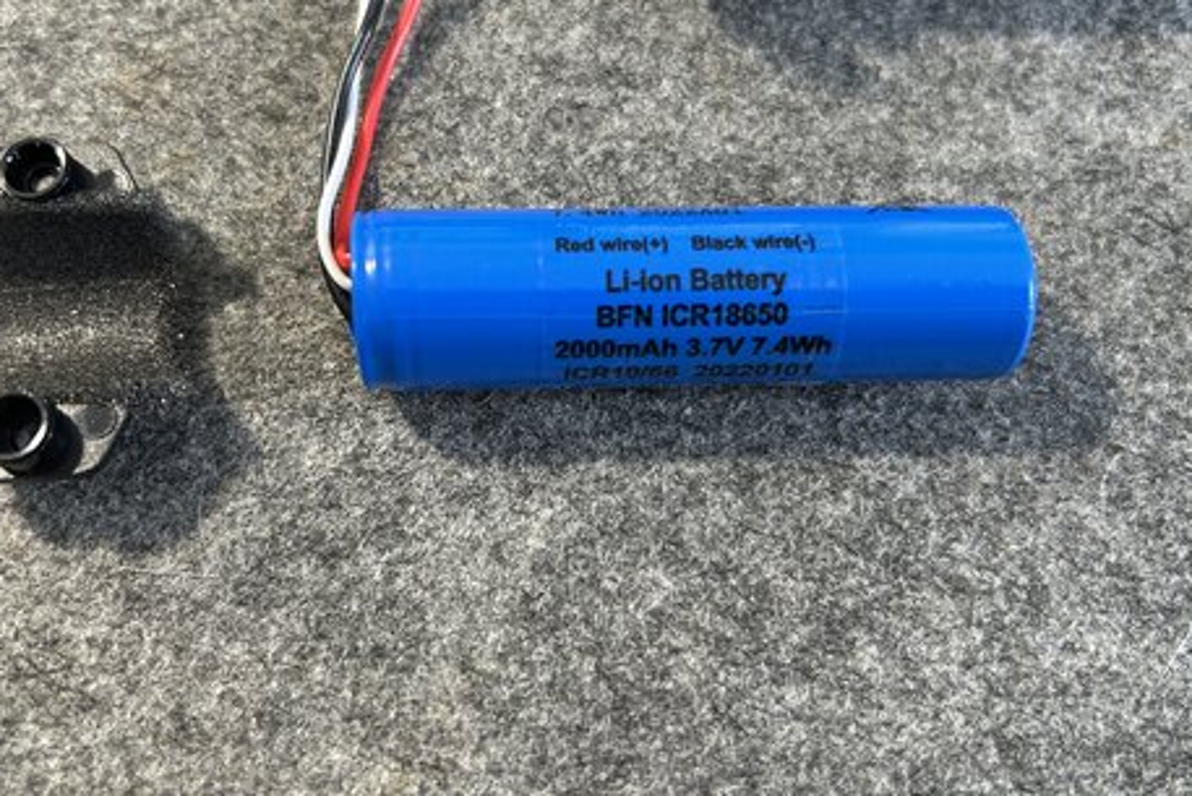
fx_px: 1159
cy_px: 352
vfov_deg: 37.8
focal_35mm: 35
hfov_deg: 54.3
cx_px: 532
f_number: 1.5
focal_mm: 5.7
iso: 80
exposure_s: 1/50
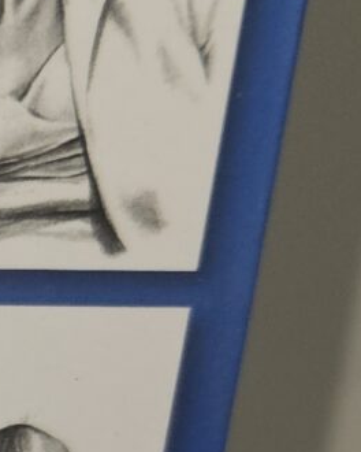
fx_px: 2324
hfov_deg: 7.5
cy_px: 636
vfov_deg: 10.8
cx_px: -830
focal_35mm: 174
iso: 64
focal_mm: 5.4
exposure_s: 1/50
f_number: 1.8
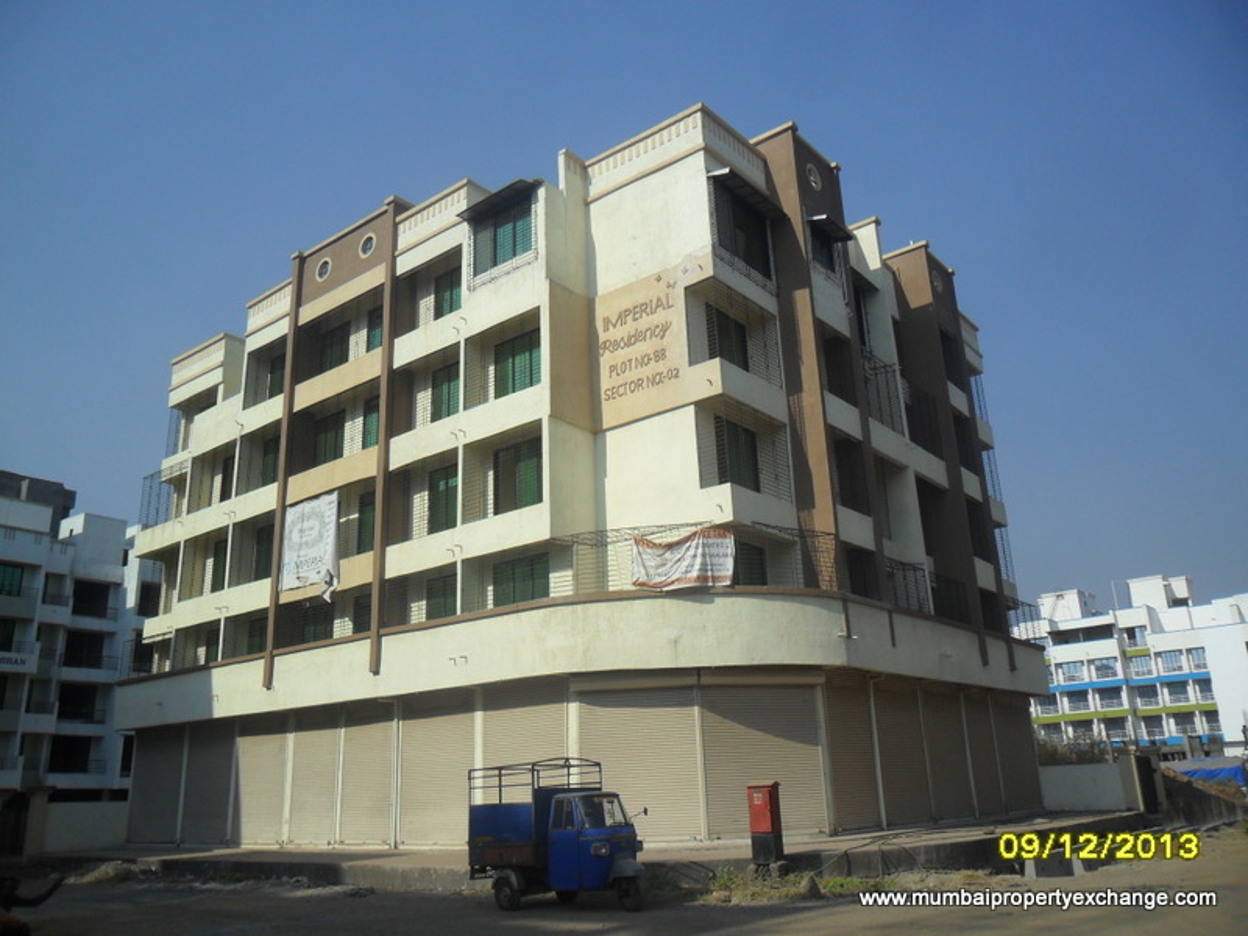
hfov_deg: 65.3
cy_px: 468
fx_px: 973
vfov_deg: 51.4
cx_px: 624
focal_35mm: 27
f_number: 8.9
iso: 100
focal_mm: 4.9
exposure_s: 1/250
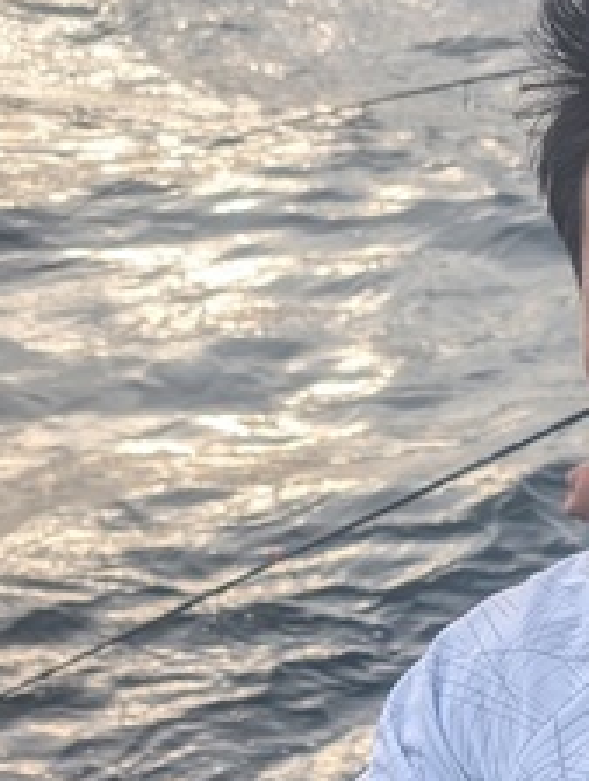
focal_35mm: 91
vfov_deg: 19.7
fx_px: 2057
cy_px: 1036
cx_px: 983
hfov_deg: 14.7
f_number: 1.68
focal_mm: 6.9
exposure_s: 1/567
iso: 17
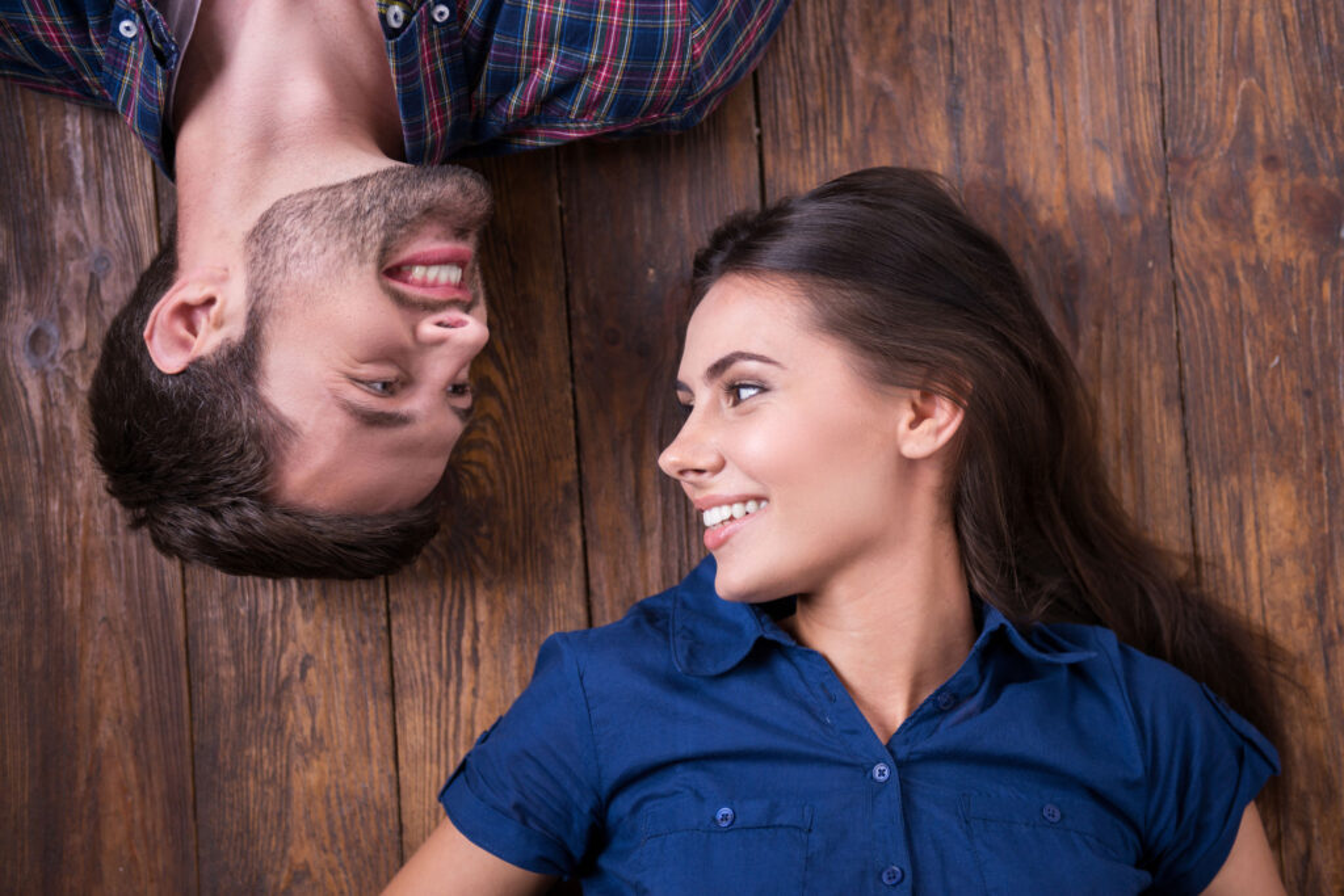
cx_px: 672
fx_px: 2091
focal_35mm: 56
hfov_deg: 35.6
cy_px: 448
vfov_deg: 24.2
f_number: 2.8
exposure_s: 1/100
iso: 320
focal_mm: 56
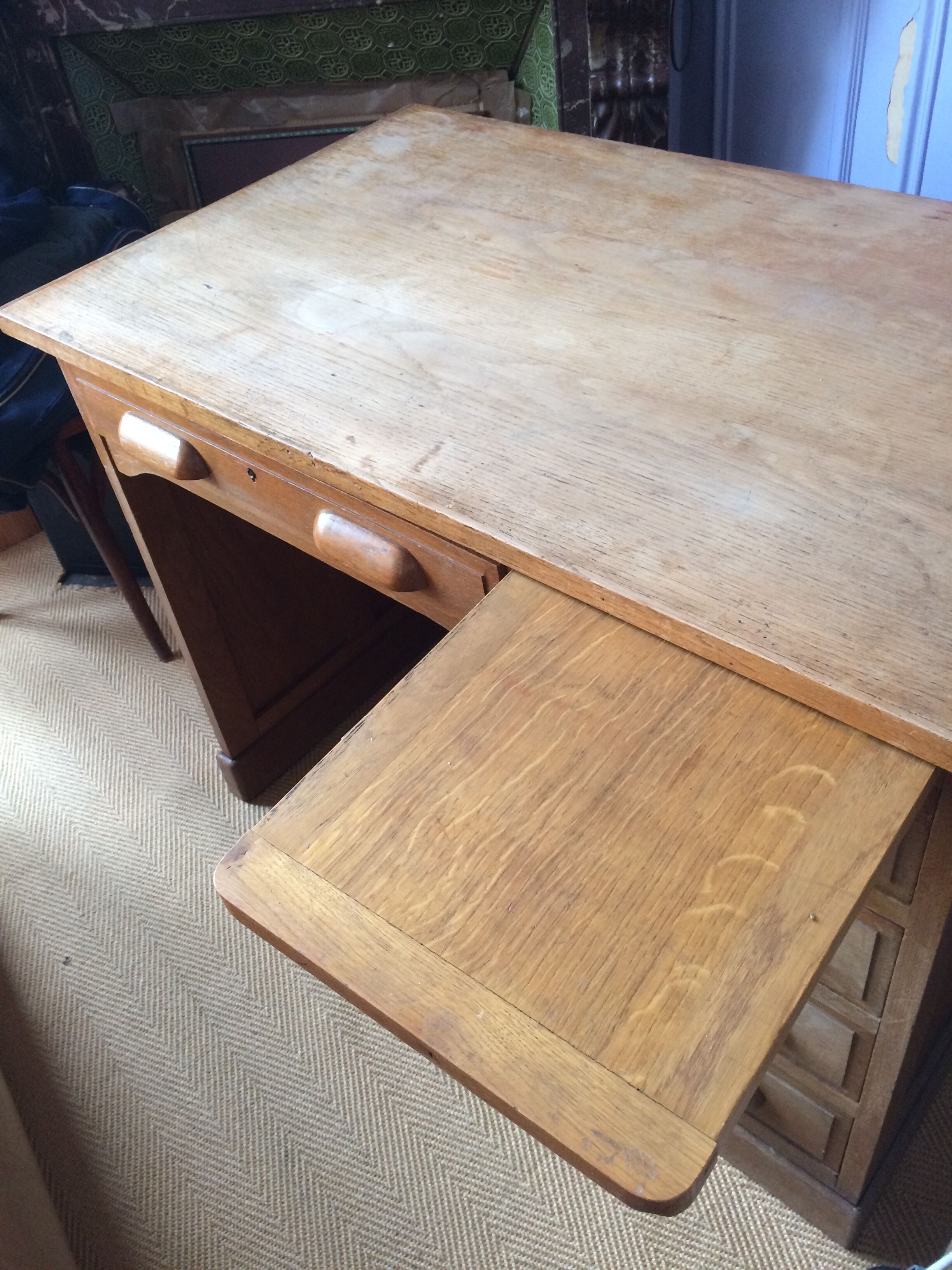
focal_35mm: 29
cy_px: 635
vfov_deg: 61.7
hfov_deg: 48.2
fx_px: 1063
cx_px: 476
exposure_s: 1/33
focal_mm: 4.15
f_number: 2.2
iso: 160
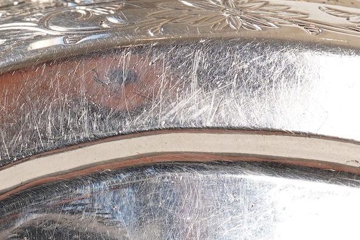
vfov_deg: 10.4
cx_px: 90
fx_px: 1270
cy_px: 382
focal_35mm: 127
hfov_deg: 16.1
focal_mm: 30
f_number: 16
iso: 400
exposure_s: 1/125
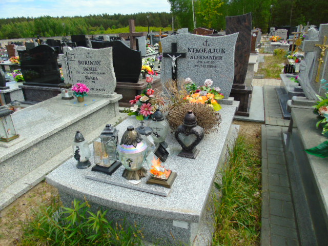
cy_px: 123
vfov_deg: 54.9
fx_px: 237
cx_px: 164
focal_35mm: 25
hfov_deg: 69.4
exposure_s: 1/640
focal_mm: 4.4
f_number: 3.4
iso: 80
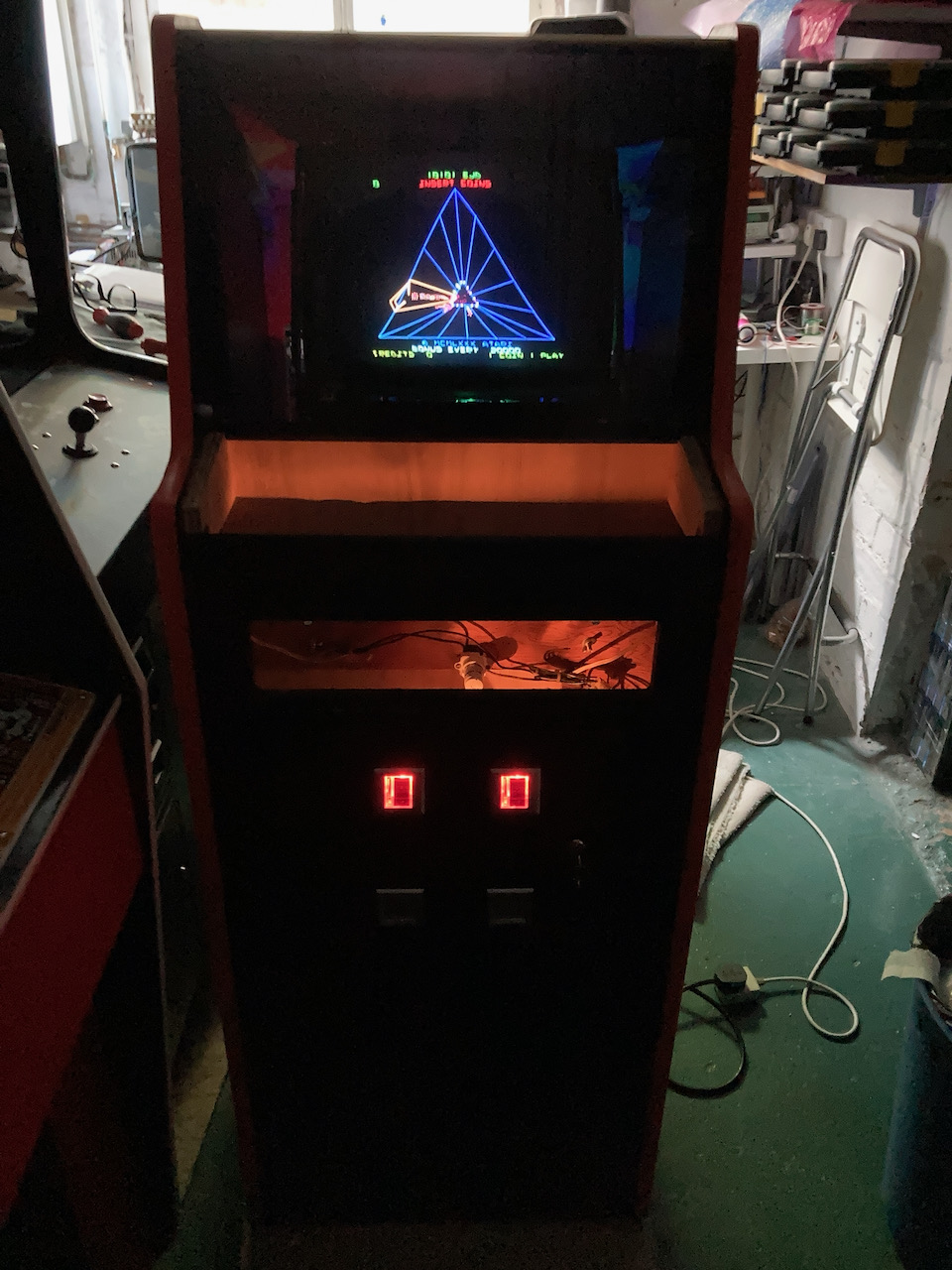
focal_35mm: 28
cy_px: 635
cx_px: 476
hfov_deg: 49.7
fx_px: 1027
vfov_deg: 63.4
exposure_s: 1/4
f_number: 1.8
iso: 1250
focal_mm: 3.99
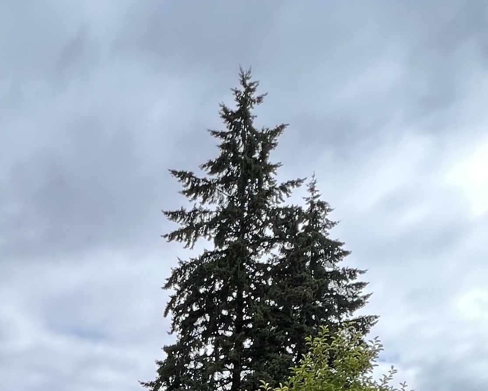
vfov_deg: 22.9
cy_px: 654
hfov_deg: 38.3
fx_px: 664
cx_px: 73
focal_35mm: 46
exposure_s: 1/774
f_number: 1.8
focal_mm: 1.57
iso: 32
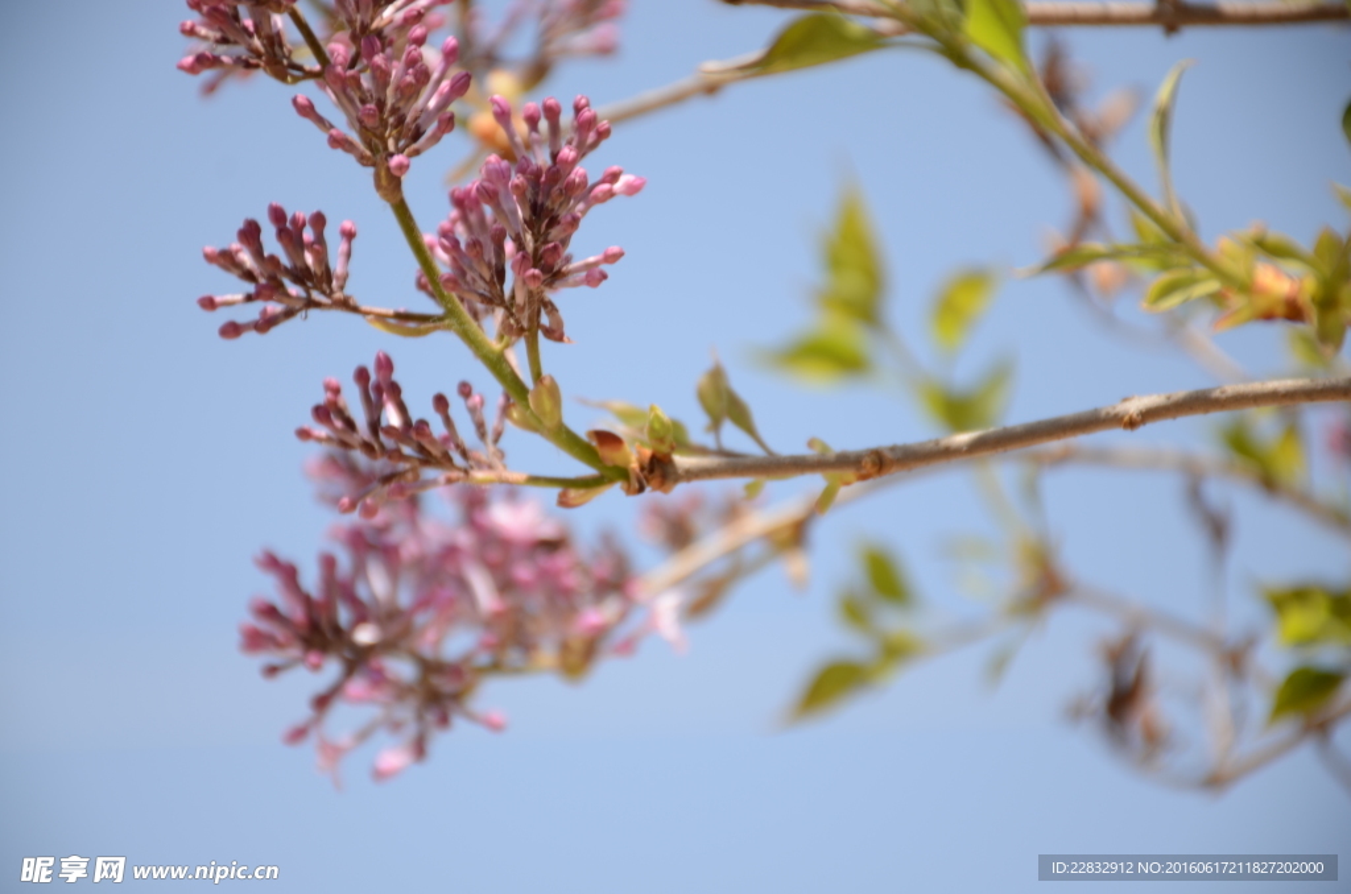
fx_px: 7864
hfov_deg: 9.8
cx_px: 676
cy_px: 447
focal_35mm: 210
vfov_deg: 6.5
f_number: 5.6
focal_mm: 140
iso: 100
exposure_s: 1/250
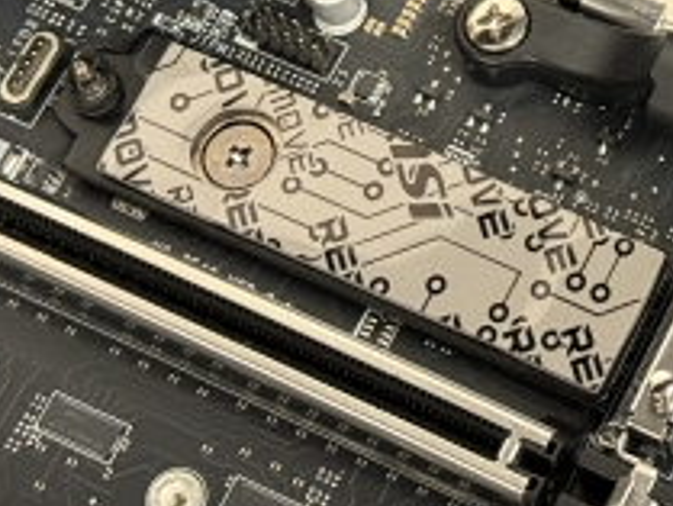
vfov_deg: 9.3
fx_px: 2996
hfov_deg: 12.5
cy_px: -298
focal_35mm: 154
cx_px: 786
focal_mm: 6.76
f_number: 1.78
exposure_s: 1/42
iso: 250
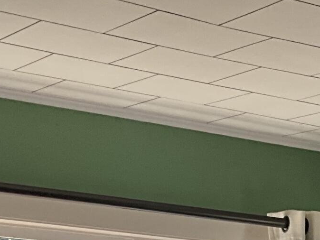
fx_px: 1193
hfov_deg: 14.5
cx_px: 440
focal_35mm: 129
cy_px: 499
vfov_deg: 10.5
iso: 25
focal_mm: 3
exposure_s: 1/122
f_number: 1.8
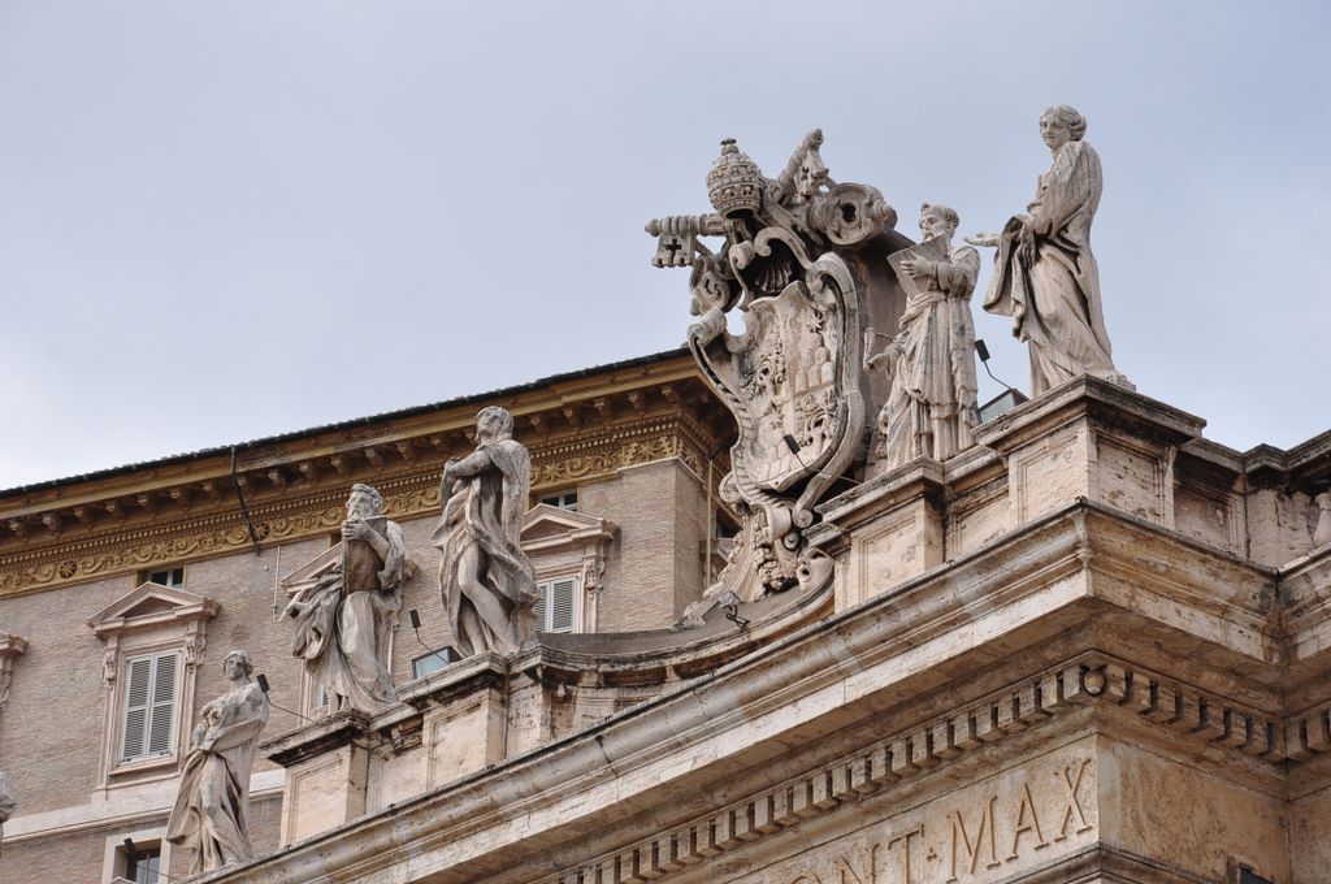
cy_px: 442
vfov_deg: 12.1
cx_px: 666
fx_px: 4154
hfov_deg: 18.2
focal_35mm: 112
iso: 200
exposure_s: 1/250
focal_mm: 75
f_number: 10
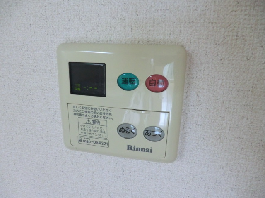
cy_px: 99
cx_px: 132
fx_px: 184
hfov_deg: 71.6
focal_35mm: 24
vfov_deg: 56.8
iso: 400
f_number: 3.2
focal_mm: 4.3
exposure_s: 1/60
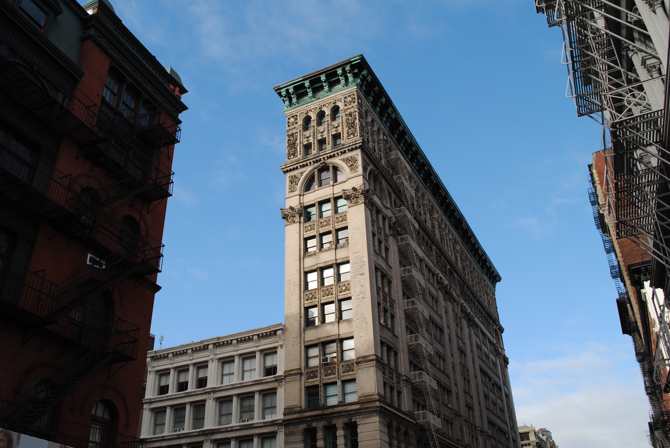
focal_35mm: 33
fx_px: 615
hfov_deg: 57.2
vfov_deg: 40.1
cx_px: 335
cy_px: 224
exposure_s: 1/250
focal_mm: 22
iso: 100
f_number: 8
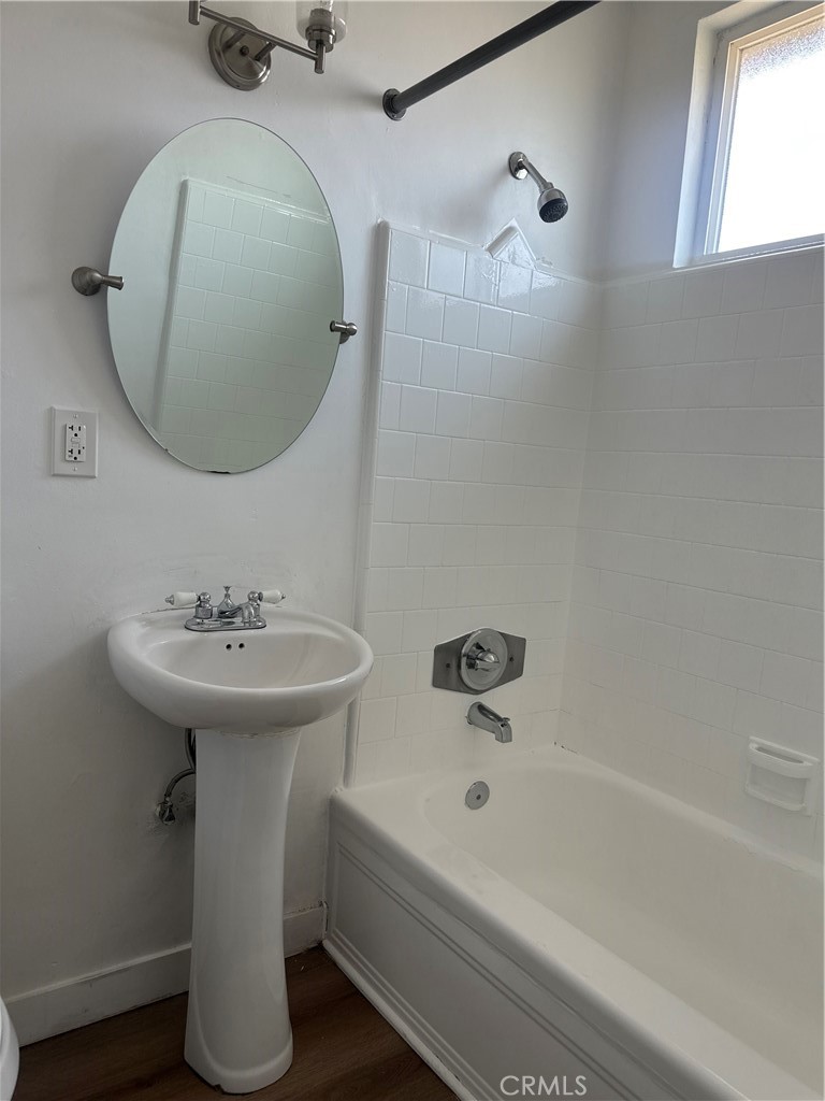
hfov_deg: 56.8
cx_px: 412
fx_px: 763
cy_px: 550
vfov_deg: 71.6
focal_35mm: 24
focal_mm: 6.86
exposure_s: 1/121
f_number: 1.78
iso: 125
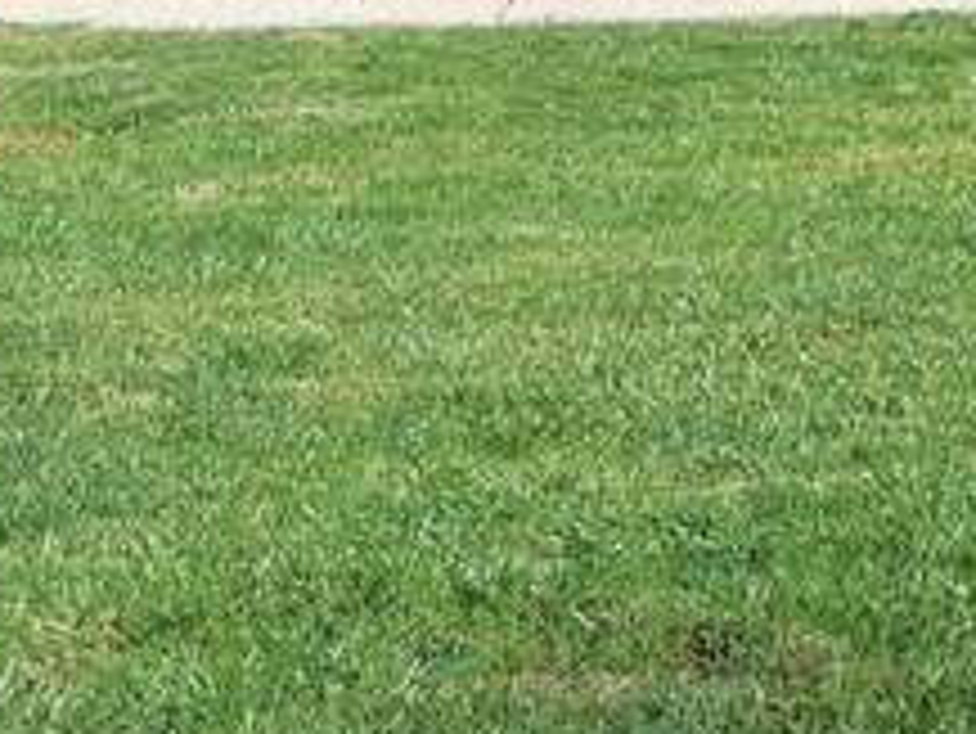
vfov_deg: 7.6
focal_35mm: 189
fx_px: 5332
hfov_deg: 10.0
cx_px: 1660
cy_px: -680
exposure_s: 1/800
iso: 125
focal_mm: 7.1
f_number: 3.6
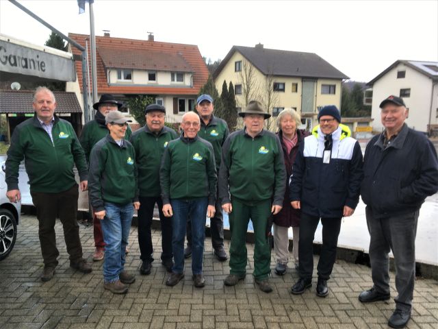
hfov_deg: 61.7
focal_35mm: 29
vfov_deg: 48.2
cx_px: 219
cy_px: 164
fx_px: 367
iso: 25
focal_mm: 4.15
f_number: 2.2
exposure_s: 1/50
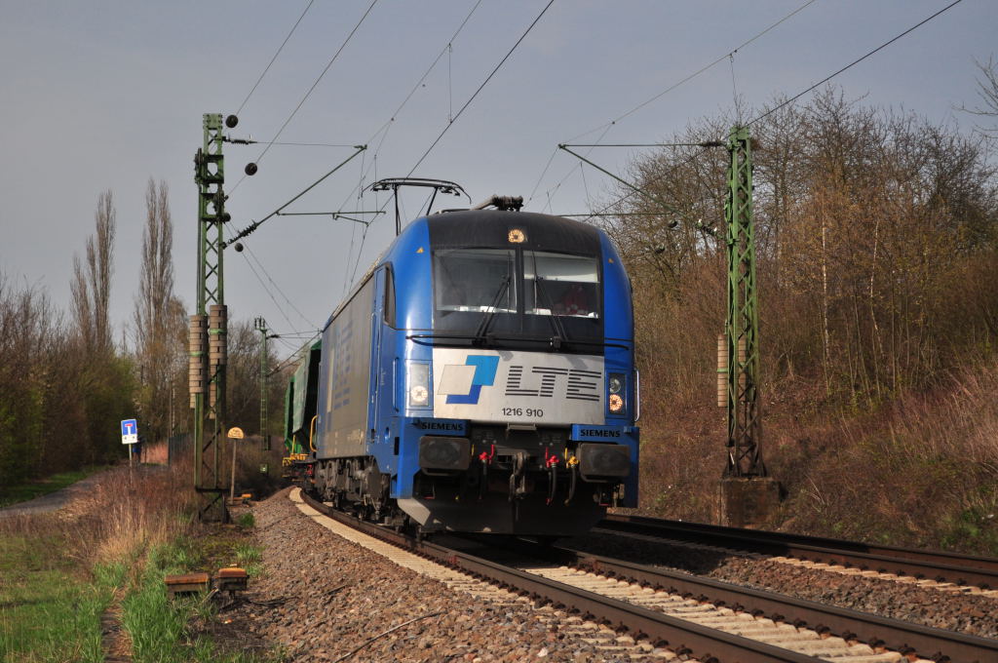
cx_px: 499
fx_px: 2284
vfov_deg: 16.5
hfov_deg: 24.6
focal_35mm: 82
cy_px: 332
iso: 360
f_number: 5.6
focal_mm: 55
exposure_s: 1/4000
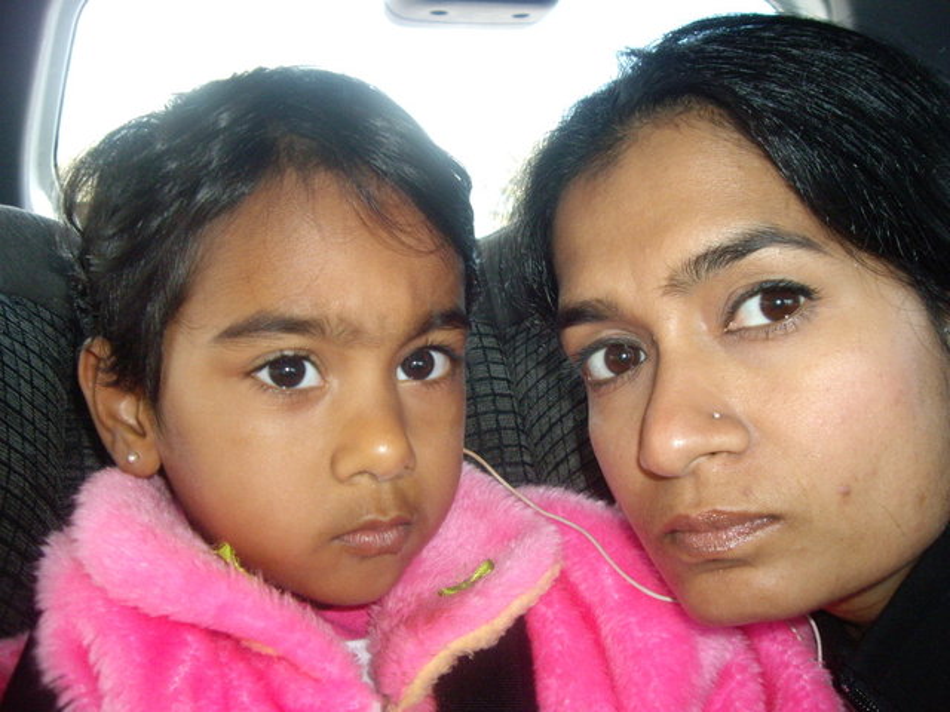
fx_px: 1043
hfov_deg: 49.0
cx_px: 475
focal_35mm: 38
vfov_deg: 37.7
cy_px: 356
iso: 200
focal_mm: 6.2
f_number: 2.7
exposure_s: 1/40
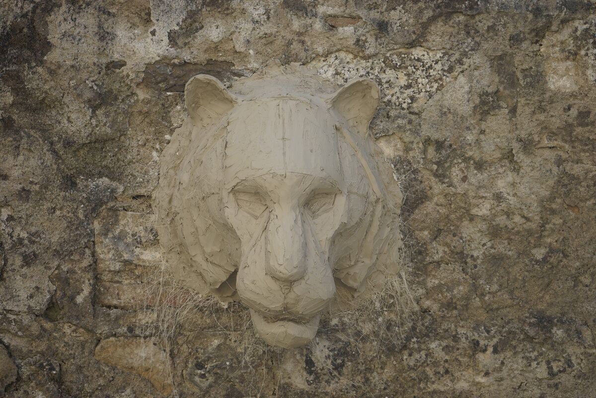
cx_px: 298
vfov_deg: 19.5
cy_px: 199
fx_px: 1159
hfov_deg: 28.8
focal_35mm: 70
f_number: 6.3
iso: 100
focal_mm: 70
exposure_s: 1/160
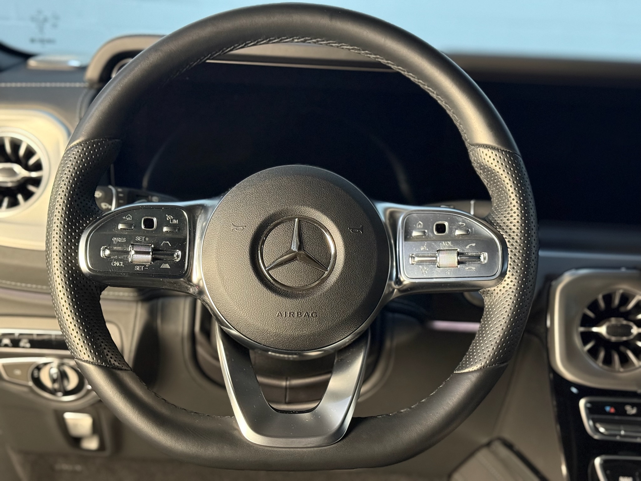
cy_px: 240
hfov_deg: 39.7
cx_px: 320
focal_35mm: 48
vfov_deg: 30.3
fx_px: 889
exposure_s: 1/25
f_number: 1.78
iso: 640
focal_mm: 6.76
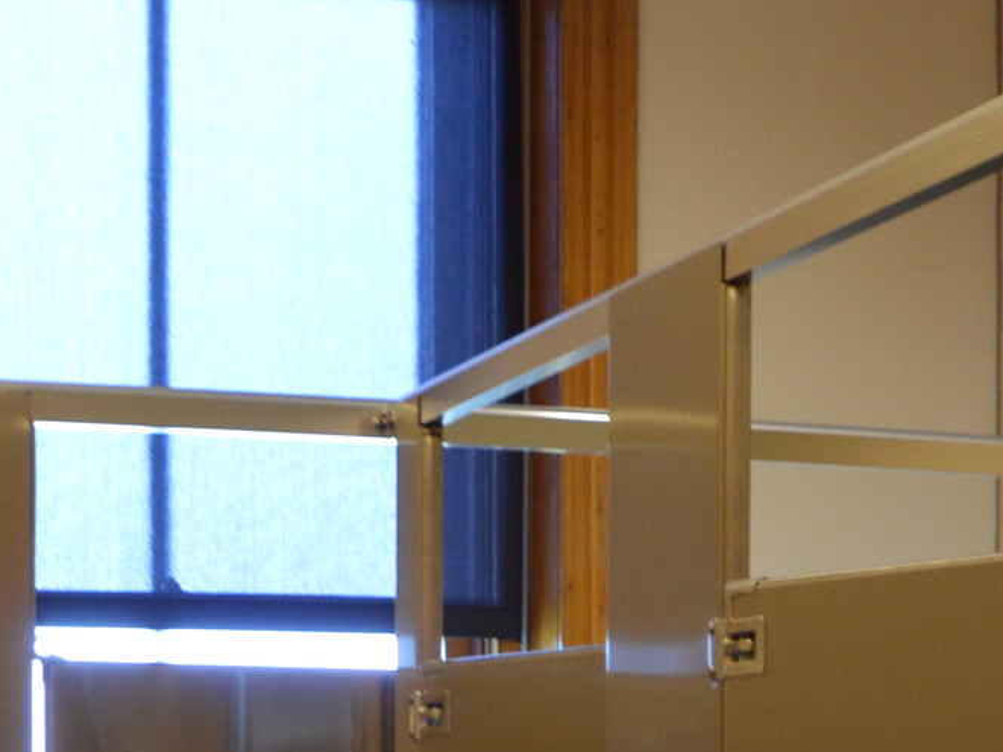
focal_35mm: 118
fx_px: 3420
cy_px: 1369
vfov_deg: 11.6
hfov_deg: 16.7
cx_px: 423
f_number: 3.5
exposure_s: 1/30
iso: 400
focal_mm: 18
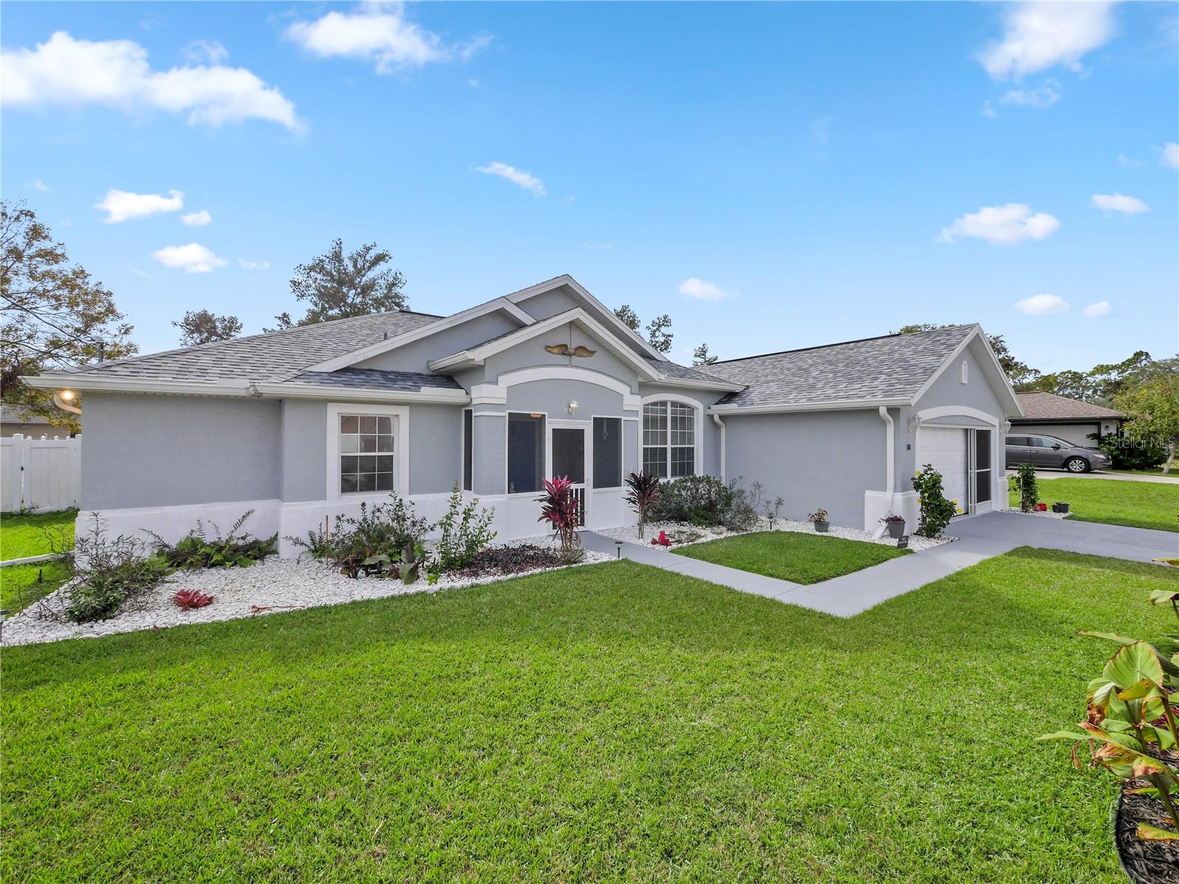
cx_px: 590
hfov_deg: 102.1
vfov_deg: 85.7
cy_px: 442
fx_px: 477
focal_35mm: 14
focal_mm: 7
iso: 400
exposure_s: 1/640
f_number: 8
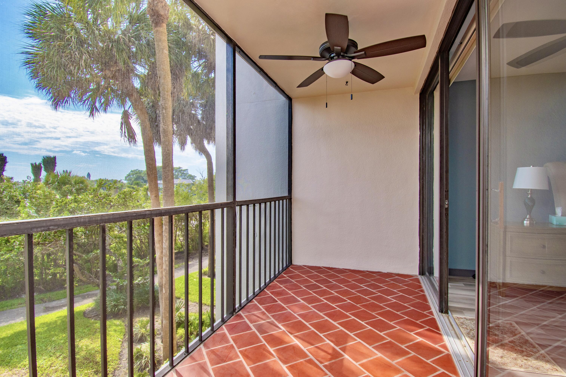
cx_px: 283
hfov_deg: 92.4
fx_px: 271
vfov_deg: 69.7
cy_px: 188
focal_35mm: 17
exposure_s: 1/200
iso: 220
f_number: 10
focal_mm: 11.5
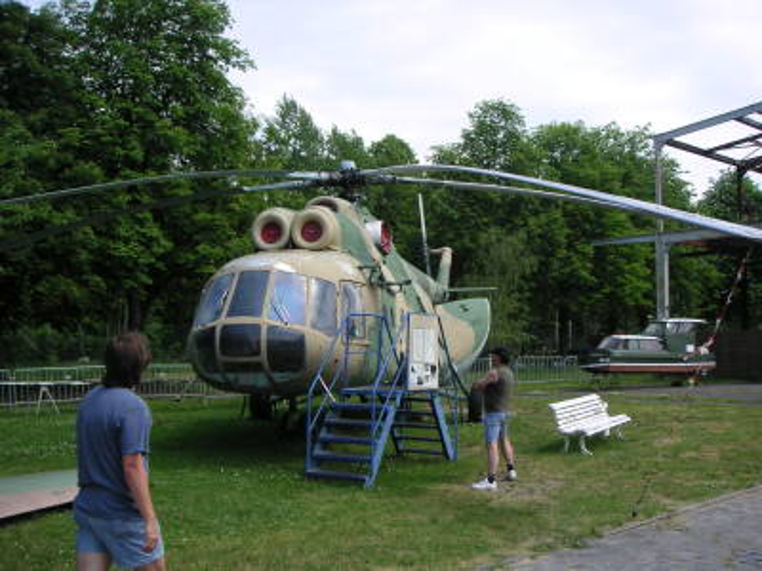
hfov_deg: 49.0
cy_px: 286
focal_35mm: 38
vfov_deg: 37.7
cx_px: 381
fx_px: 836
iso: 50
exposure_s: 1/750
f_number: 2.8
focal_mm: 6
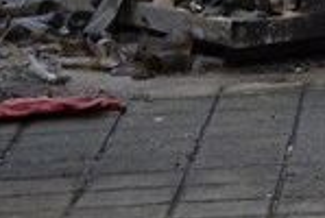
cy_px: -446
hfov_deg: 4.4
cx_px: 942
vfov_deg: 3.0
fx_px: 4062
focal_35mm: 449
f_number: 6.3
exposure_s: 1/100
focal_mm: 48
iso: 200
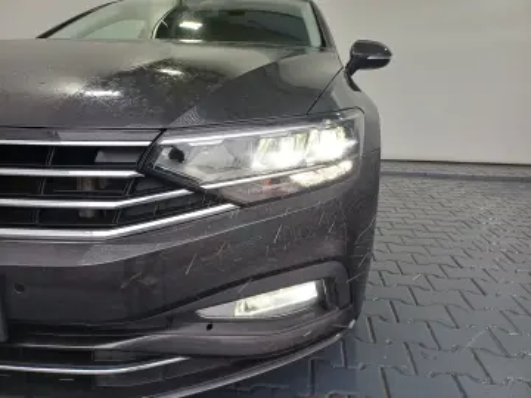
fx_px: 383
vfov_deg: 54.9
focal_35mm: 25
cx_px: 266
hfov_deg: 69.4
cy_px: 199
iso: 80
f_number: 1.8
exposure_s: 1/100
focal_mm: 4.65
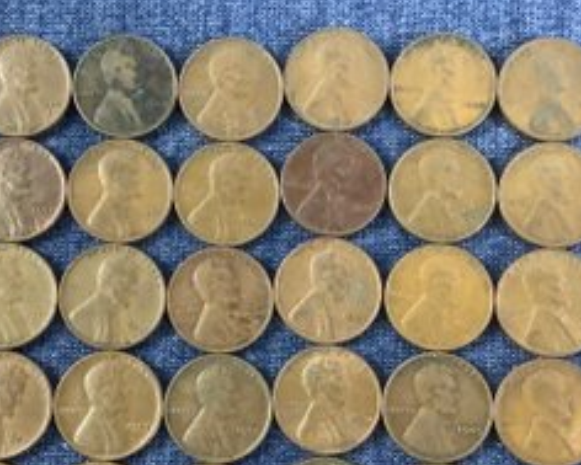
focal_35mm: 44
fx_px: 757
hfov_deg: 42.0
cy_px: 299
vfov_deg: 33.9
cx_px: 274
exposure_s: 1/25
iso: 320
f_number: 2.4
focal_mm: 3.3
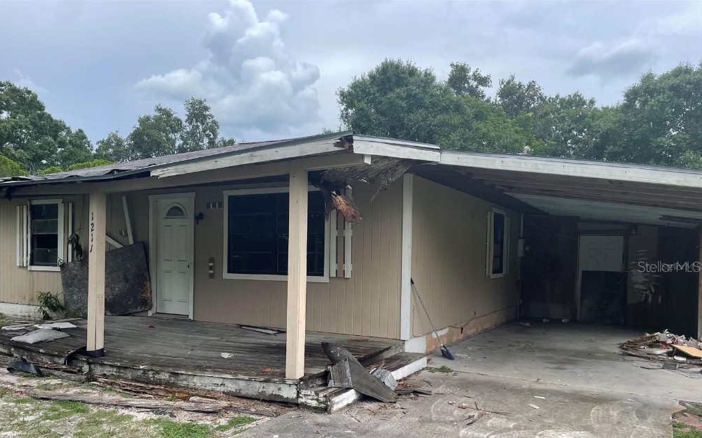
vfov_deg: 44.3
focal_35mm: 28
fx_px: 536
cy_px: 266
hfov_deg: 66.5
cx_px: 347
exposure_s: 1/2053
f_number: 1.6
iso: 32
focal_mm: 4.2
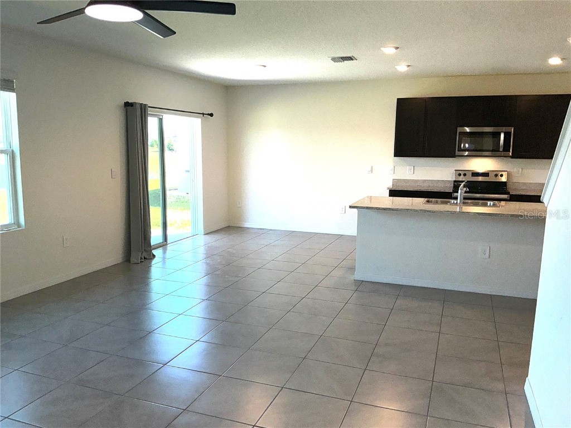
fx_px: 462
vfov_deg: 49.7
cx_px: 286
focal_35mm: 28
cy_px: 214
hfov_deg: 63.4
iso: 16
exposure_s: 1/227
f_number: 1.8
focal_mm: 3
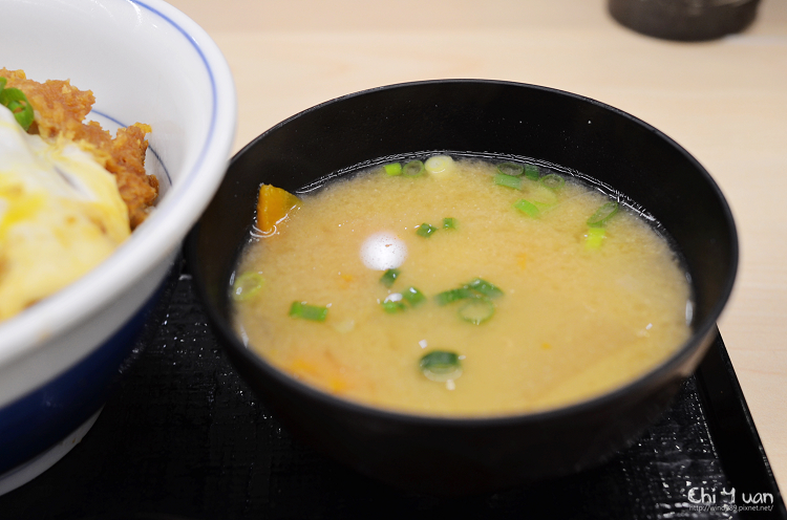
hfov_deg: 46.5
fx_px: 916
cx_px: 394
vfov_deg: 31.7
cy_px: 260
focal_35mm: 42
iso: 400
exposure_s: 1/60
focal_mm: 28
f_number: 4
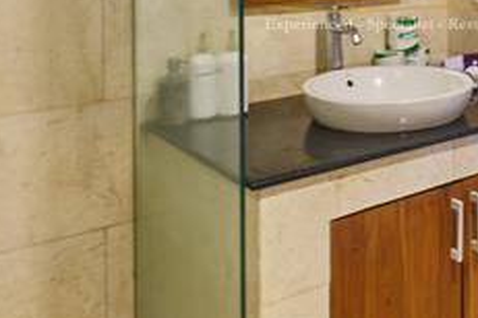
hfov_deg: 34.6
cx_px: 480
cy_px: -61
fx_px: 690
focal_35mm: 52
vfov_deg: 23.8
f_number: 16
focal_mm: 10
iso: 160
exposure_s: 4
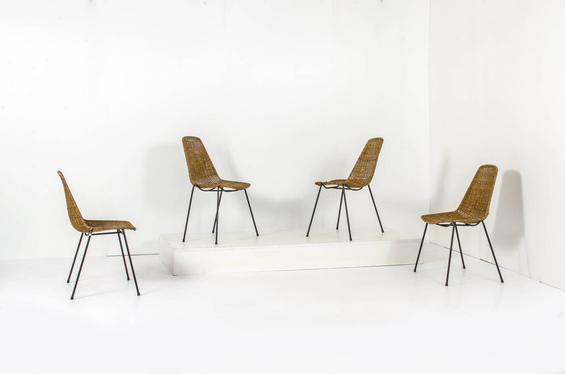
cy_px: 187
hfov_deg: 37.9
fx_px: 822
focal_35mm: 52
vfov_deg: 25.6
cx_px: 282
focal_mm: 35
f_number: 16
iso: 100
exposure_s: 1/160
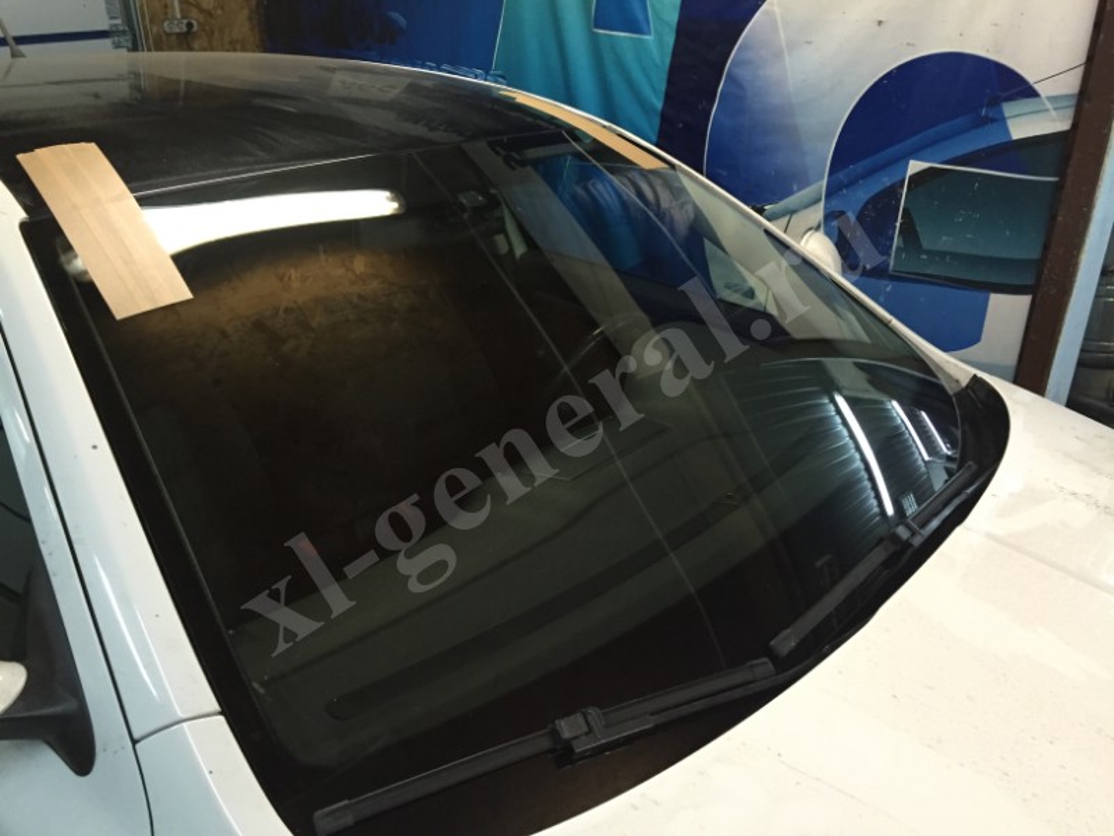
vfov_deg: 48.2
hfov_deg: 61.7
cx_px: 557
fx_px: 933
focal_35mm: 29
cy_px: 418
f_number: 2.2
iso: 200
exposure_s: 1/33
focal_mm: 4.15
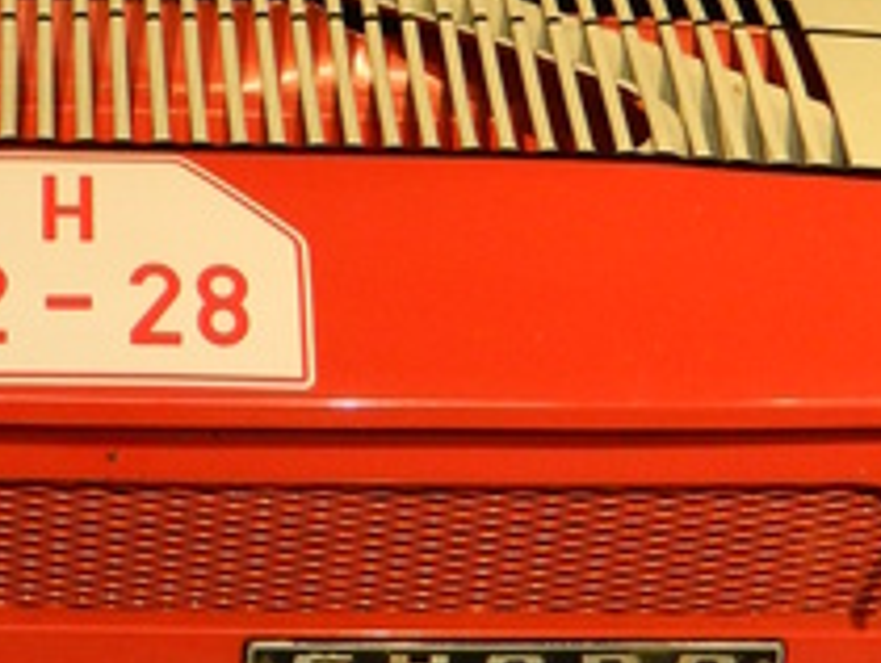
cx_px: -101
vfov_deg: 12.5
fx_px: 3007
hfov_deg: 16.2
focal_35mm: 118
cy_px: 76
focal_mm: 5.6
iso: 250
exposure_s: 1/320
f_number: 3.2
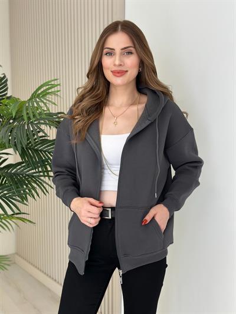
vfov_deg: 39.6
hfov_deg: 30.3
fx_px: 436
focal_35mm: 48
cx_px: 118
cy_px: 157
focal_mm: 6.86
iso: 80
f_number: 1.78
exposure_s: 1/263
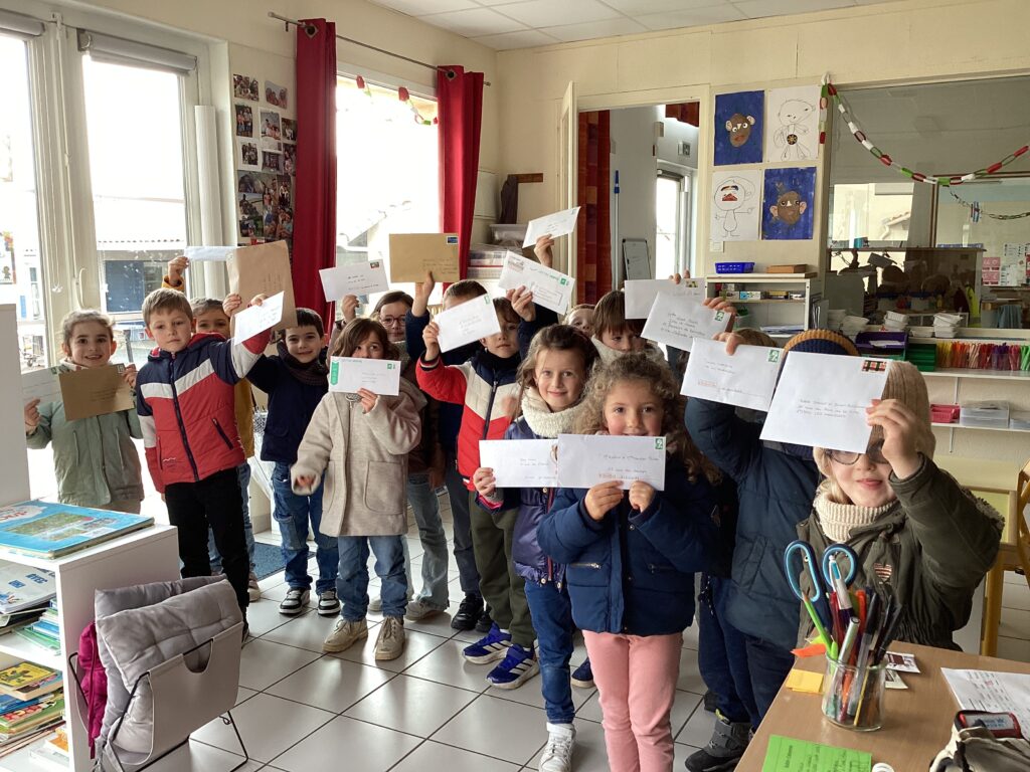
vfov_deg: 45.4
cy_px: 386
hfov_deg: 58.4
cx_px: 515
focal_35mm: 31
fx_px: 922
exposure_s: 1/50
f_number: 2.4
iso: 64
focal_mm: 3.3
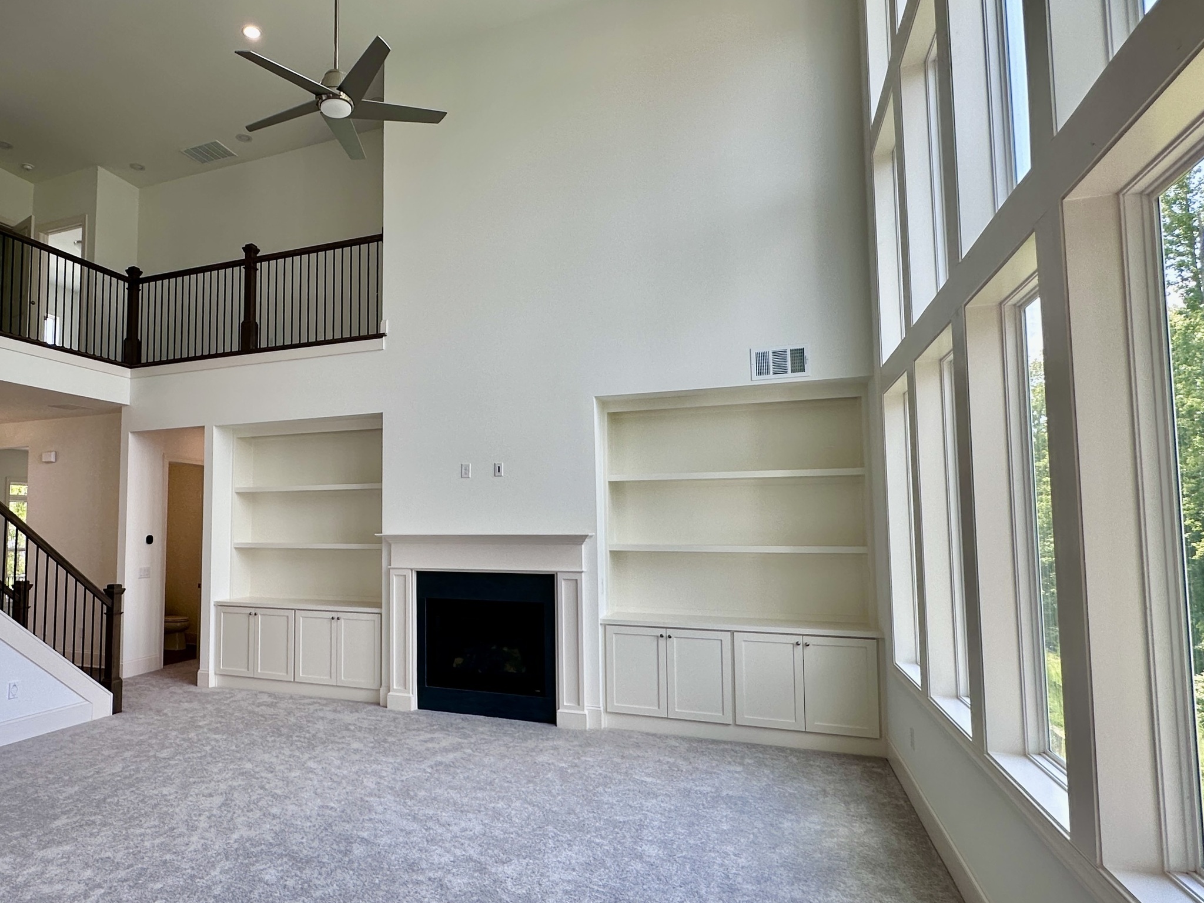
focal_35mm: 21
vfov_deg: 63.4
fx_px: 730
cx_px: 433
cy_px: 477
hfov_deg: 77.2
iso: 40
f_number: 2.2
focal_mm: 2.22
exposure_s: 1/197
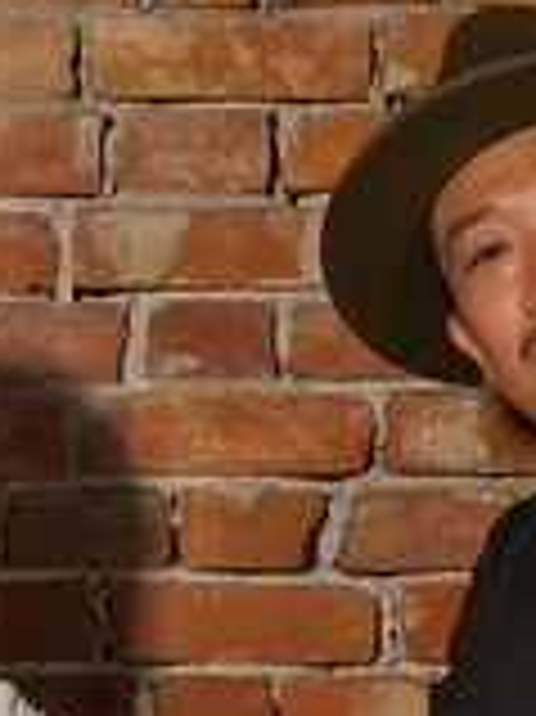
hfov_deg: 7.2
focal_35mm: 206
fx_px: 4259
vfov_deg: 9.6
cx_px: -86
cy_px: 682
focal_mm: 48
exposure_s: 1/160
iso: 8000
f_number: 4
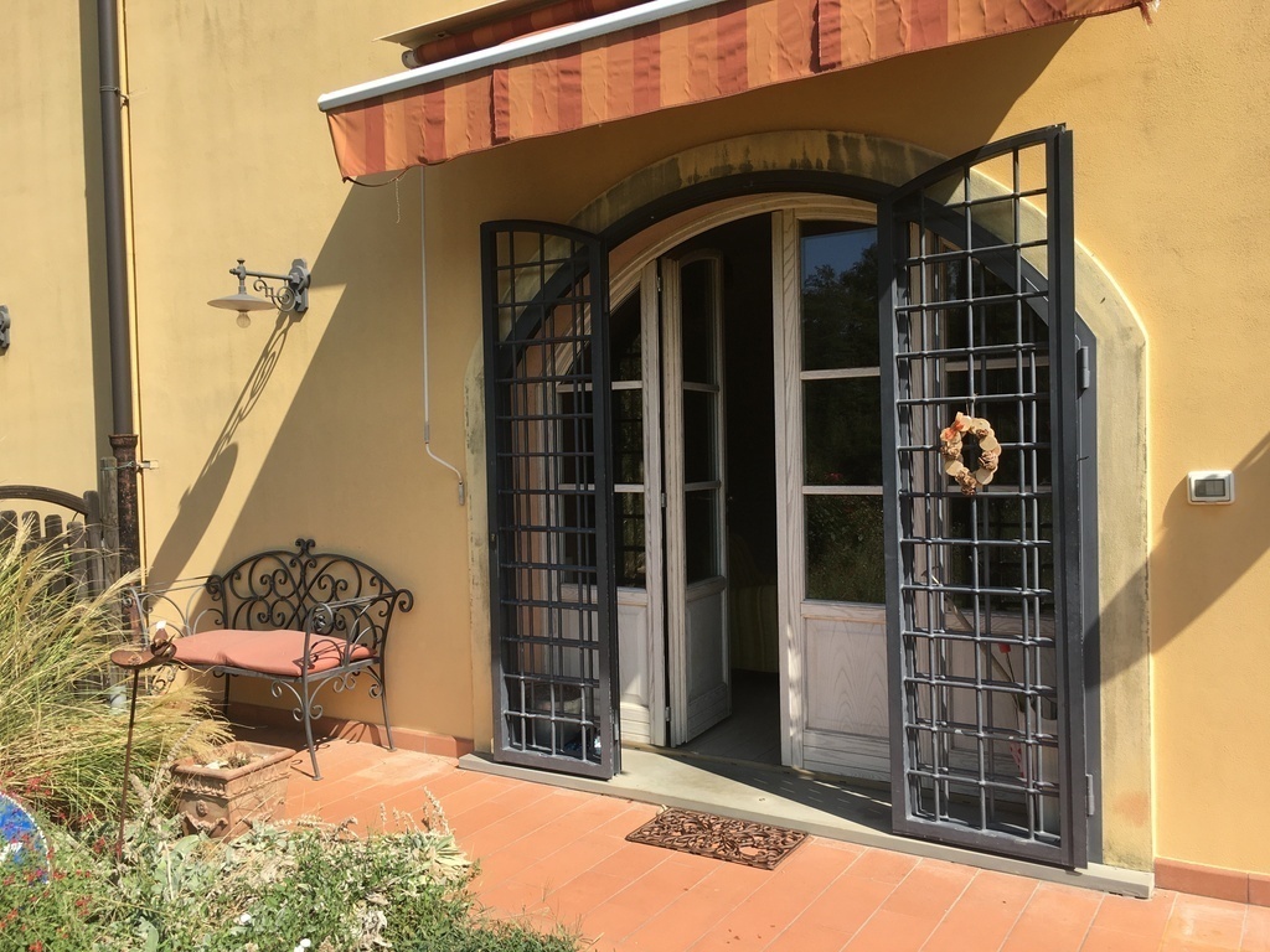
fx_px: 1064
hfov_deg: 61.7
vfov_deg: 48.2
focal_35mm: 29
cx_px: 635
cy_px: 476
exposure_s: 1/927
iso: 25
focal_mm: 4.15
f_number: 2.2
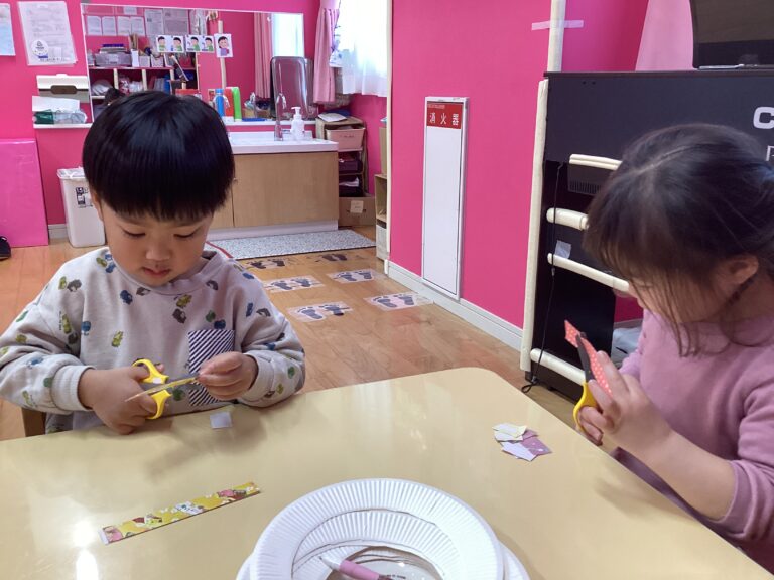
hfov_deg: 58.4
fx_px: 693
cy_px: 290
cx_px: 387
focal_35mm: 31
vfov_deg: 45.4
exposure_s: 1/50
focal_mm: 3.3
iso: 125
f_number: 2.4
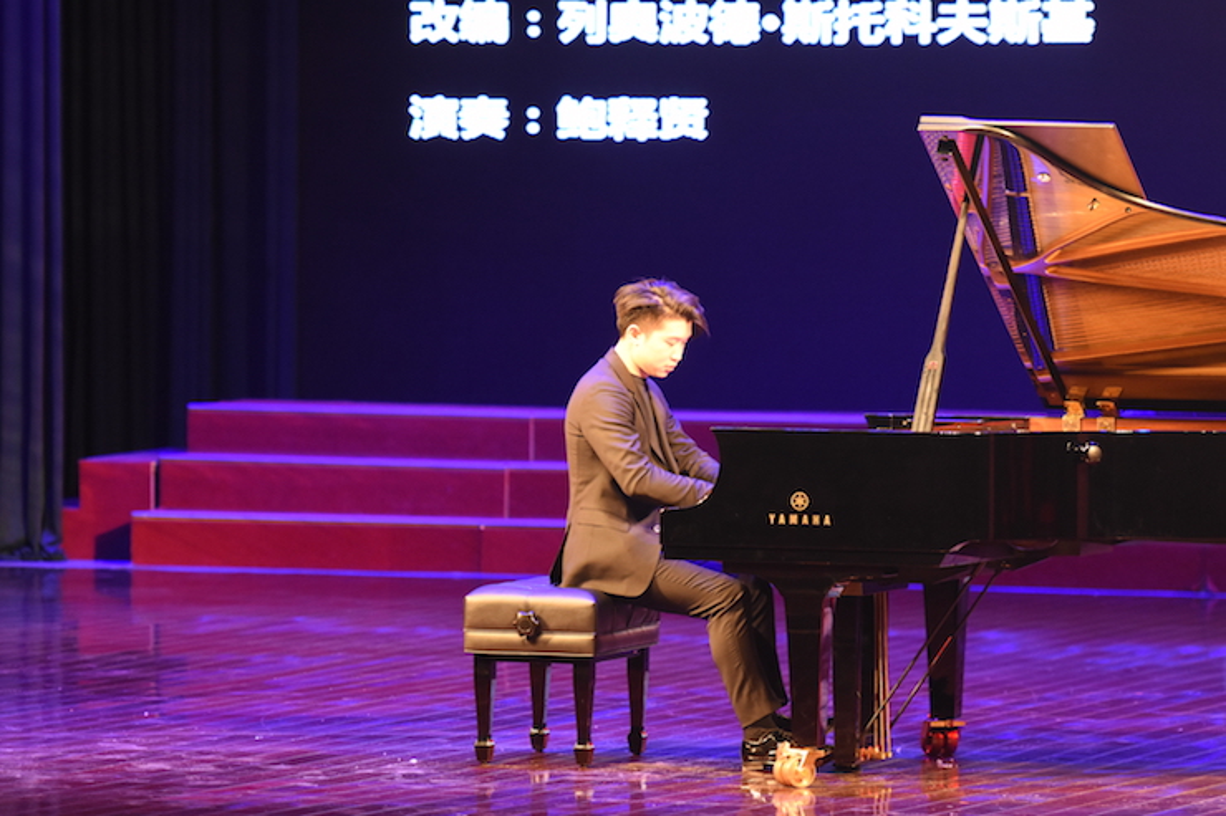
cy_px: 408
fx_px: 8171
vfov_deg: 5.7
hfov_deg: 8.6
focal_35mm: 240
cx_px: 613
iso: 2500
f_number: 2.8
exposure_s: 1/250
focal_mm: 160
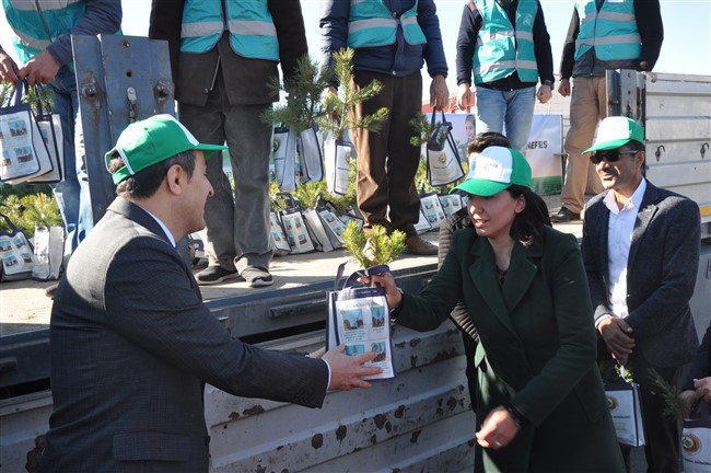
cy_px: 236
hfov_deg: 57.3
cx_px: 356
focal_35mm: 33
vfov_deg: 39.9
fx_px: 651
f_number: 9
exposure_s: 1/80
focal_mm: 22
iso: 200
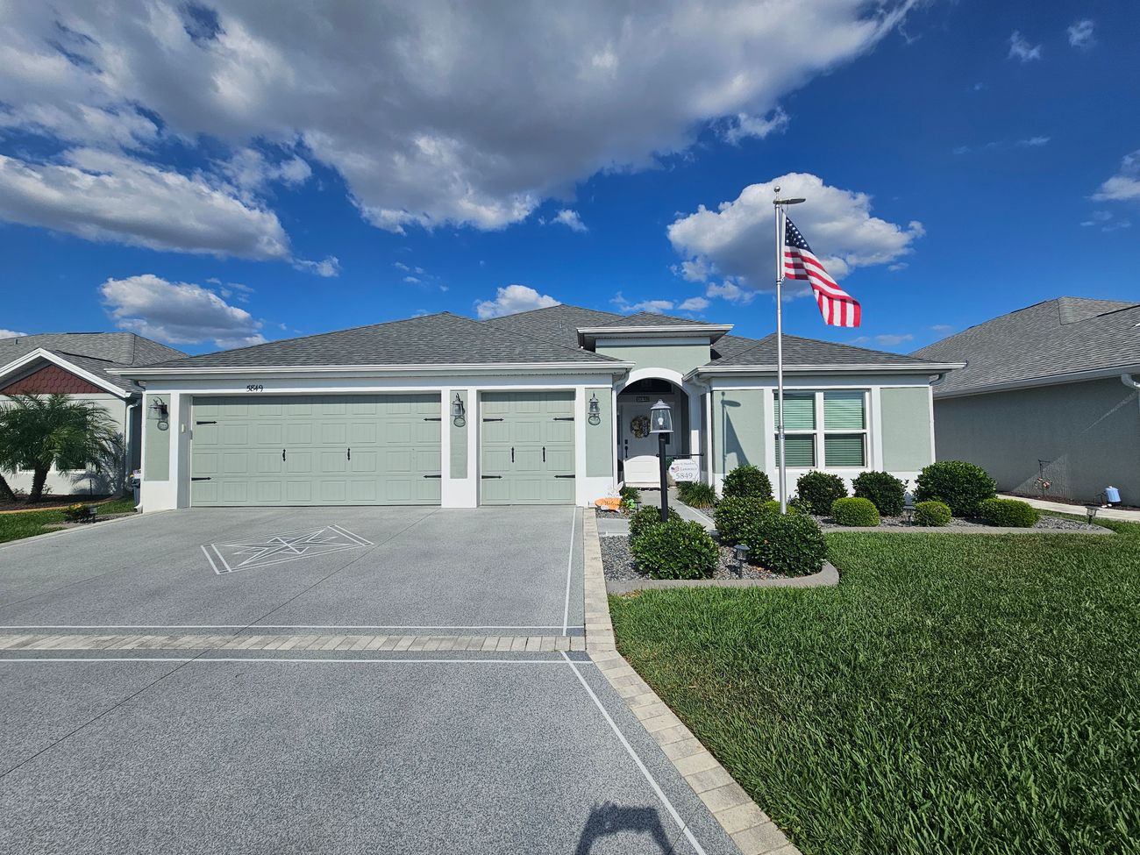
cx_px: 570
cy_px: 428
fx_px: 428
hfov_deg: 106.2
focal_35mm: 13
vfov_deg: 89.9
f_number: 2.2
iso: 50
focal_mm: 2.2
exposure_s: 1/5102
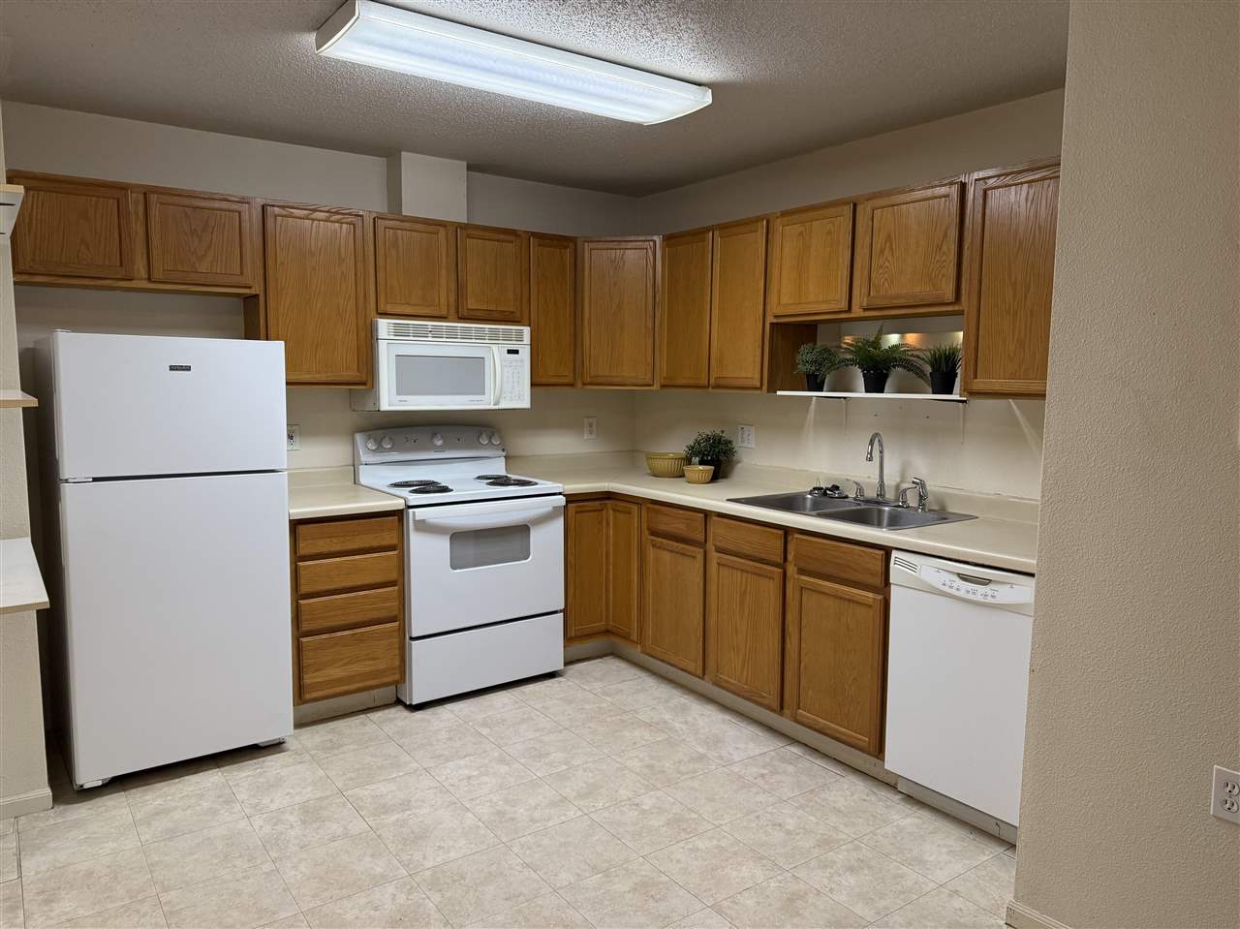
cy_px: 464
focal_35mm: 24
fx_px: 859
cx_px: 620
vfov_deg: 56.8
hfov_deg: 71.6
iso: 200
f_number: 1.78
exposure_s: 1/120
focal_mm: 6.76
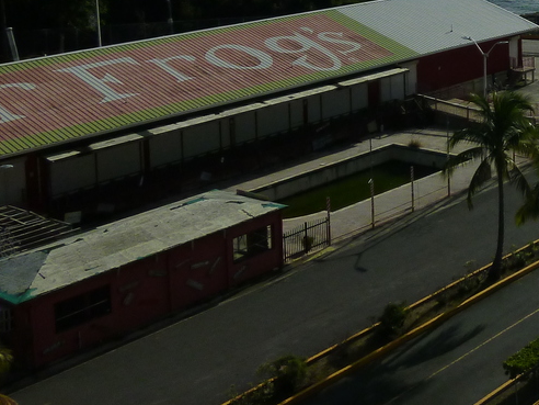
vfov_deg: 21.1
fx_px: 1012
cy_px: -78
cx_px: 674
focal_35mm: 65
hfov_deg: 26.1
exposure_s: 1/500
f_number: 10
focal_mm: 4.5
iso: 125
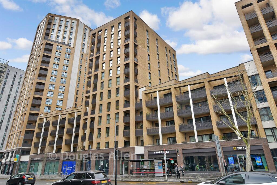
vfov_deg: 59.5
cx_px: 138
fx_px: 162
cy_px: 92
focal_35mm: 21
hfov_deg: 81.2
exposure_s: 1/60
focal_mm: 14
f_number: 8
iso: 80
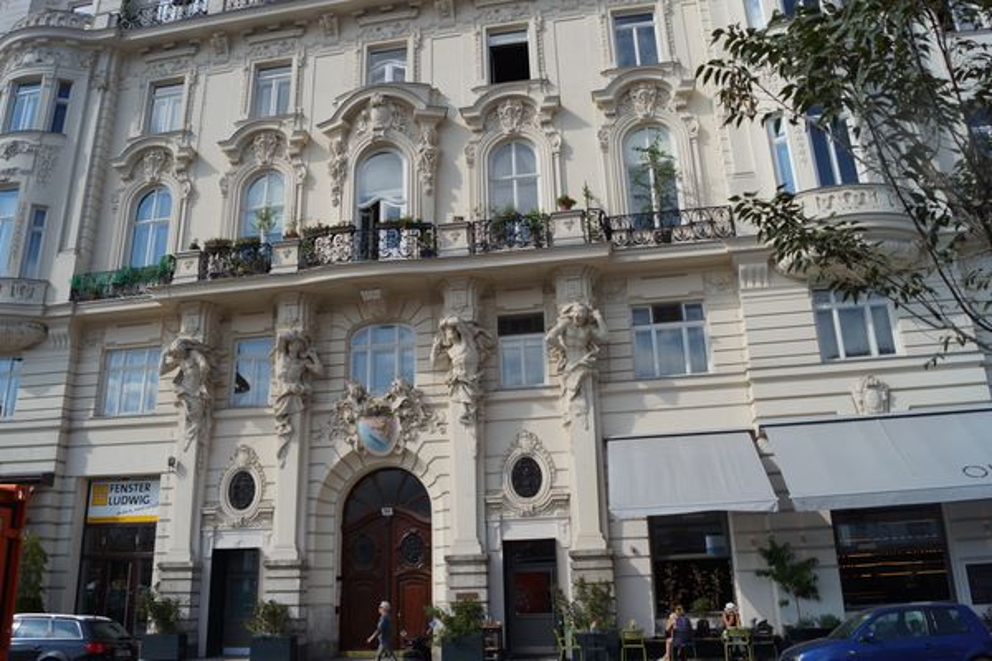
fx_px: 744
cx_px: 496
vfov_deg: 47.9
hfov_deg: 67.4
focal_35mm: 27
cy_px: 330
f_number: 8
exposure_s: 1/400
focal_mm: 18
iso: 100
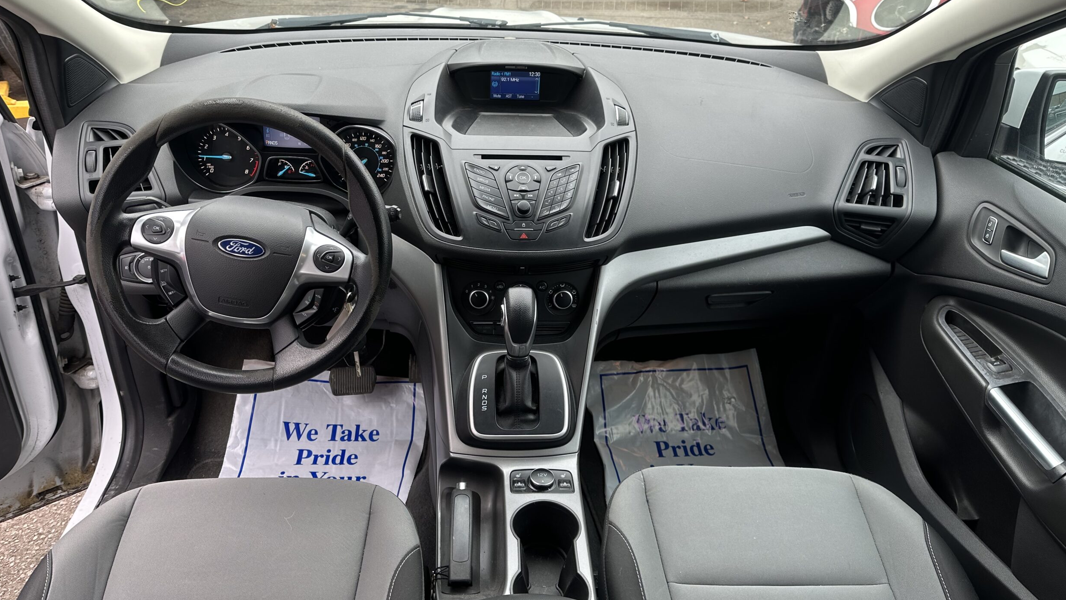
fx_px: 763
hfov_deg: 69.9
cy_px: 285
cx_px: 525
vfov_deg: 42.9
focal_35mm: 27
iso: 64
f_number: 1.78
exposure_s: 1/121
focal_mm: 6.86
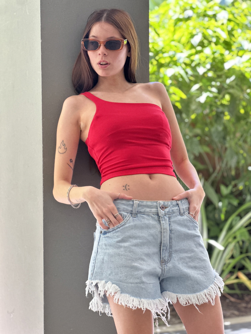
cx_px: 126
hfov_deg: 19.1
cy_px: 167
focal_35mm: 77
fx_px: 744
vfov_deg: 25.3
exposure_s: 1/106
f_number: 2.8
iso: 250
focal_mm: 9
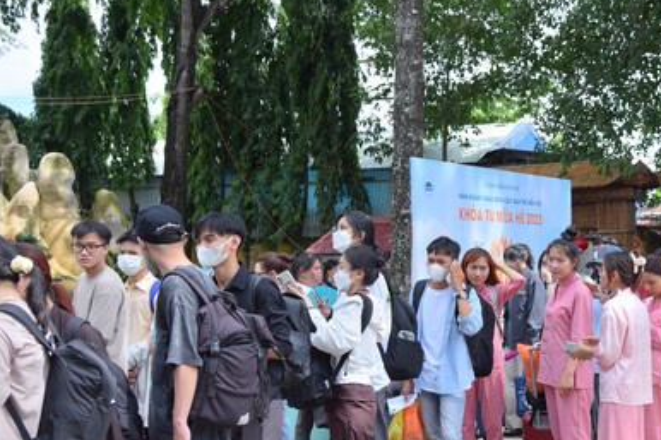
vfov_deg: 21.1
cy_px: 304
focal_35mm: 64
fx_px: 1175
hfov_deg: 31.0
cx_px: 473
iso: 100
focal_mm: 38
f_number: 7.1
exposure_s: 1/250
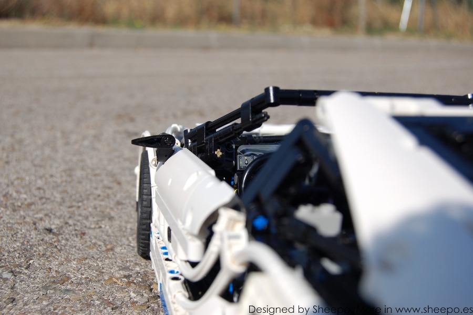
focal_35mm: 48
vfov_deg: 28.0
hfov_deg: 41.1
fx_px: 630
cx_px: 236
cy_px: 158
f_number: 5.6
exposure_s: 1/1250
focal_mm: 32
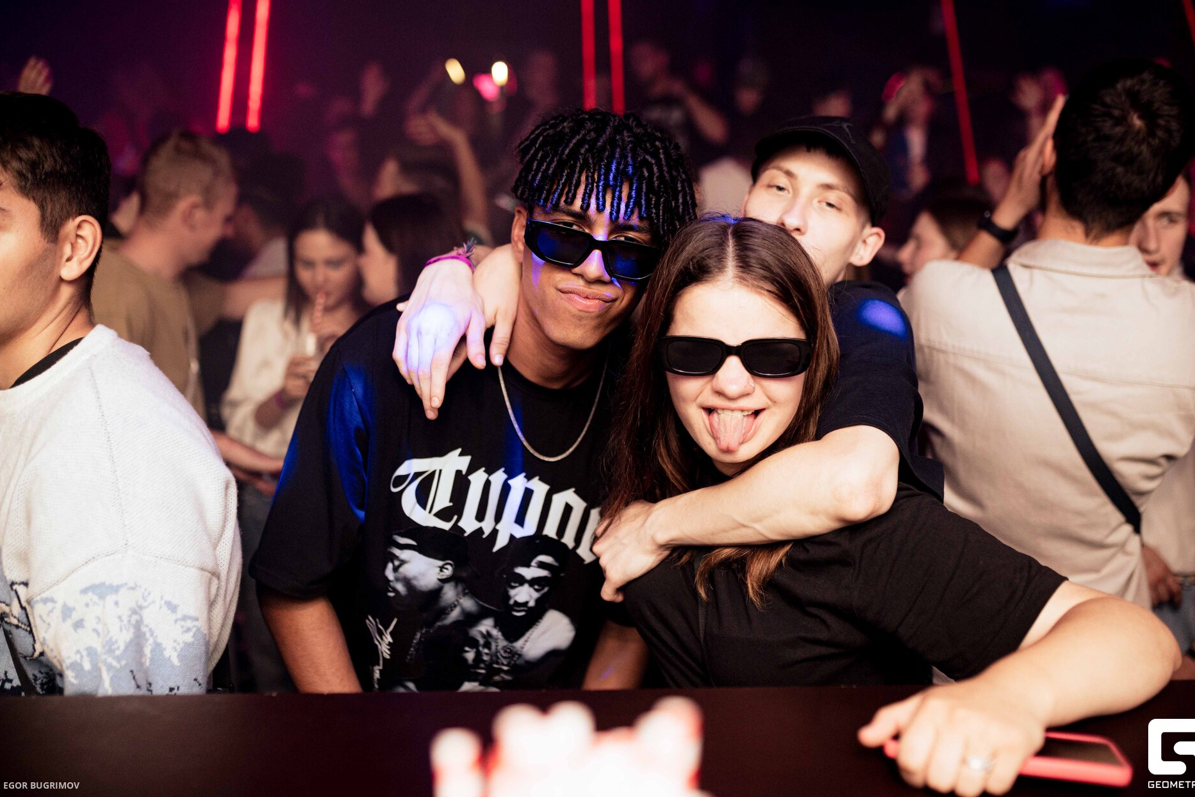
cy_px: 389
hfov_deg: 53.1
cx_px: 609
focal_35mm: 36
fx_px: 1195
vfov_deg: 36.9
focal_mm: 35
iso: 400
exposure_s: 1/200
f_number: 2.2
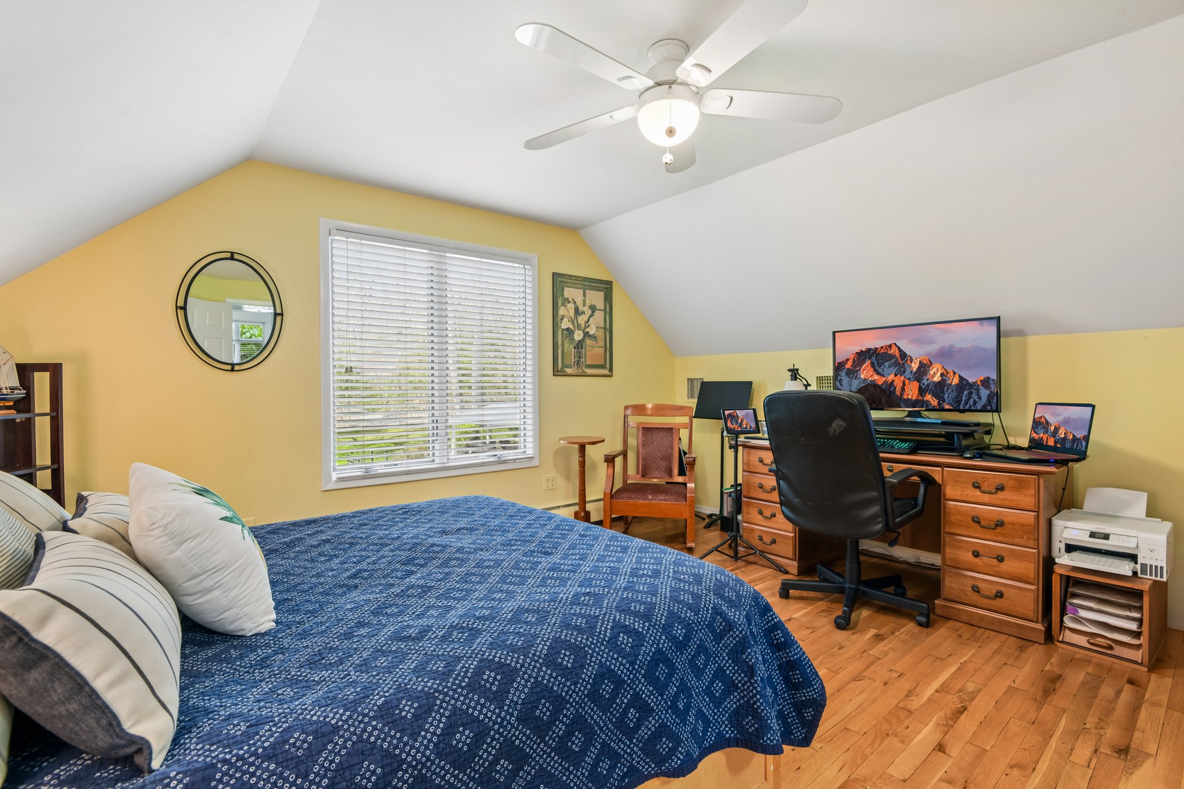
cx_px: 592
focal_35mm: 16
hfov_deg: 96.7
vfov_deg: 73.7
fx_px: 526
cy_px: 394
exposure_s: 1/3.33
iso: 250
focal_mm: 16
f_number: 8
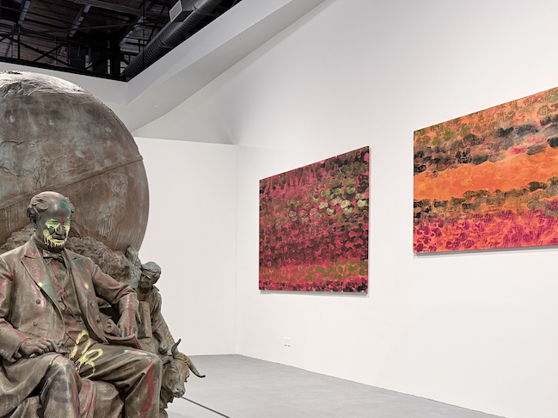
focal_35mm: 37
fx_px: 596
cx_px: 130
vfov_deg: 37.9
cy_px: 298
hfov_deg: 48.0
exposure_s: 1/60
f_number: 1.78
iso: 250
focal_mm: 6.76
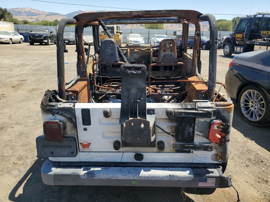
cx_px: 135
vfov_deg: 53.1
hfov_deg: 67.3
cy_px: 101
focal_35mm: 26
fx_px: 203
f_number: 1.5
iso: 50
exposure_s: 1/2000
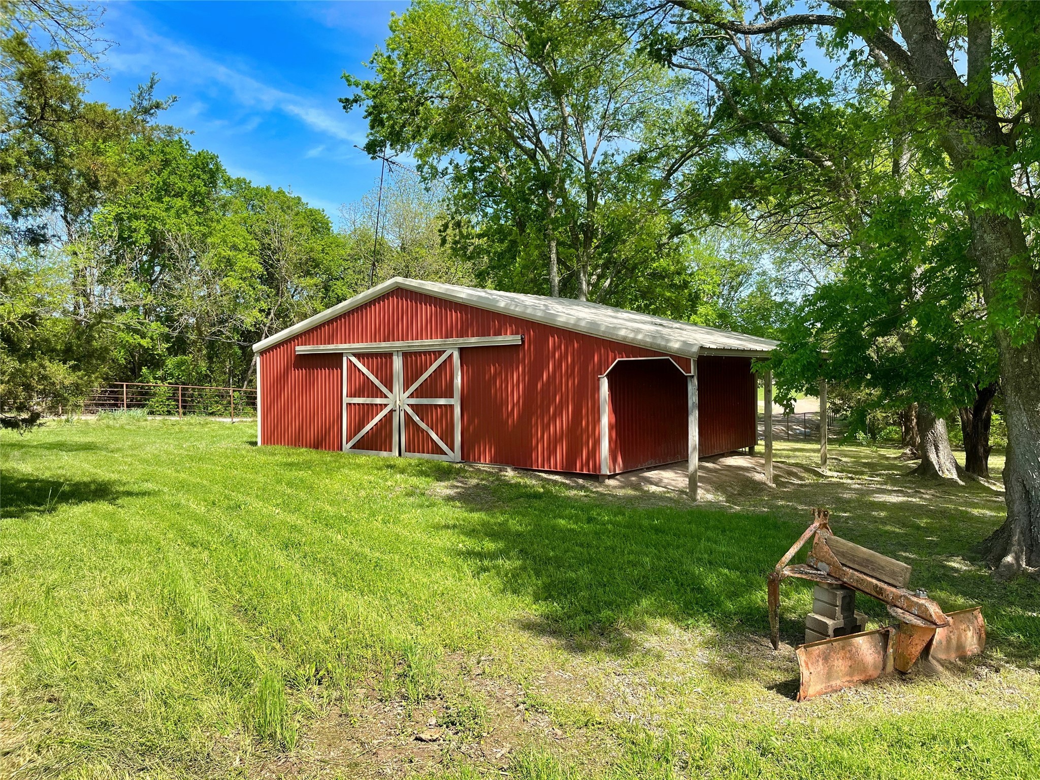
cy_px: 390
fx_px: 781
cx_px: 520
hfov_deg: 67.3
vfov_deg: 53.1
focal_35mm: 26
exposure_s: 1/1600
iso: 50
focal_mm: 5.1
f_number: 1.6
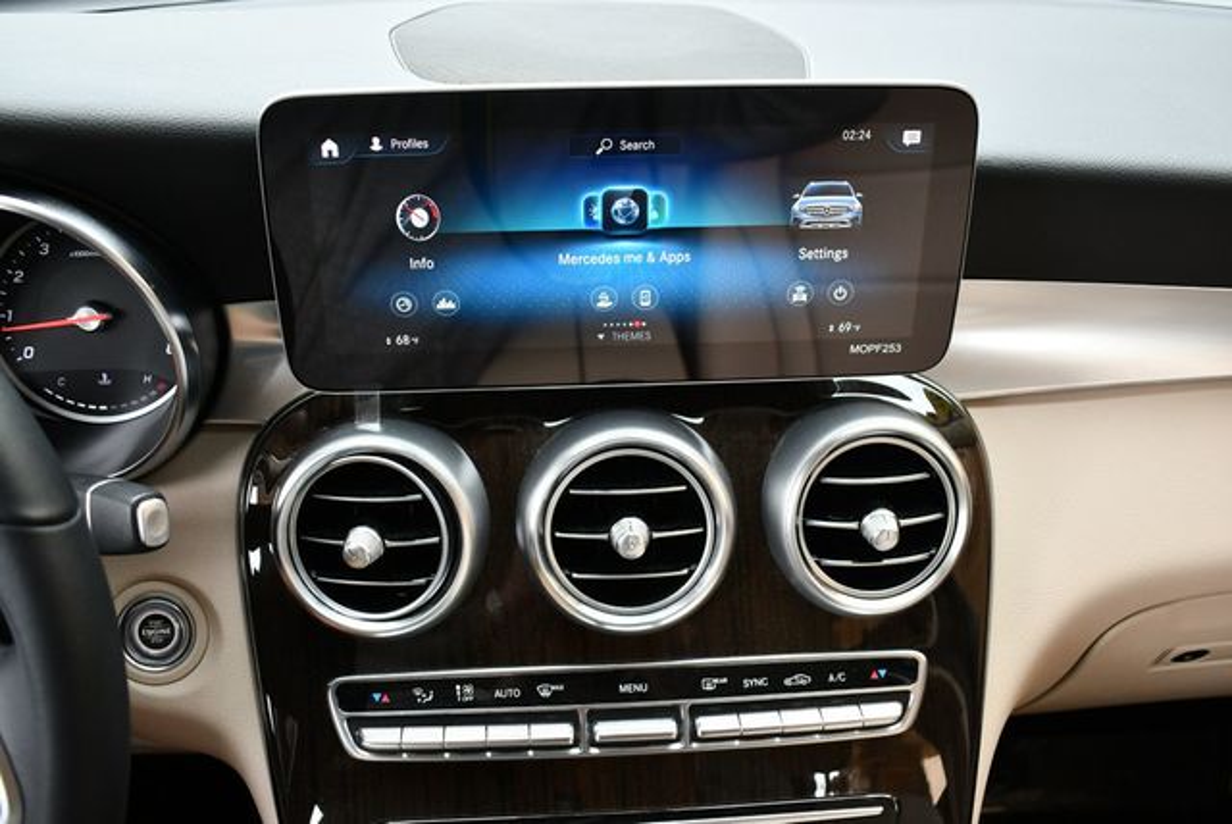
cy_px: 412
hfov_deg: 53.1
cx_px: 616
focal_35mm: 36
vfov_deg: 36.9
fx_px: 1233
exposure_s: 1/250
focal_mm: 18
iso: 640
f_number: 3.5
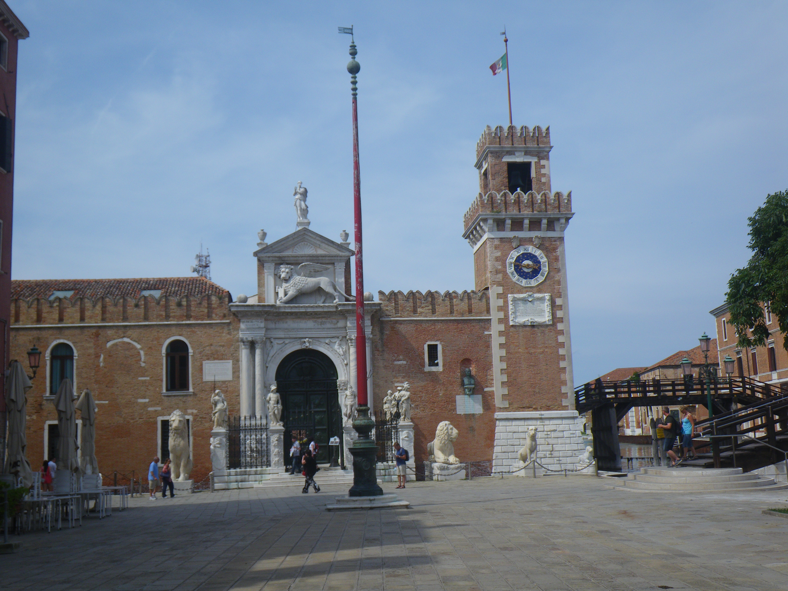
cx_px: 394
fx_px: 956
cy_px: 296
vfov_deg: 34.3
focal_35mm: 42
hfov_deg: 44.8
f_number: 5
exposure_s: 1/500
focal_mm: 7.5
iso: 50
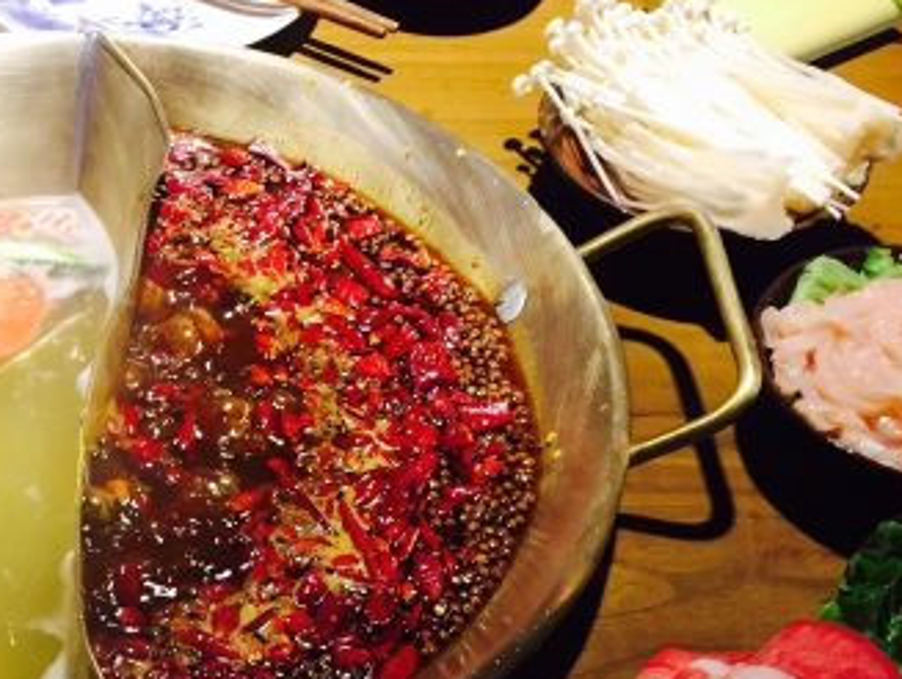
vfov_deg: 23.2
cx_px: 69
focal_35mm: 62
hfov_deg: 29.7
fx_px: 1617
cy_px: 581
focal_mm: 4.15
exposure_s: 1/33
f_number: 2.2
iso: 64
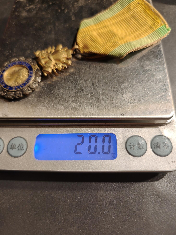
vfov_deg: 73.9
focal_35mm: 23
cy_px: 118
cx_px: 88
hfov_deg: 58.9
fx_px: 156
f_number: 1.6
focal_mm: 6.06
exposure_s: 1/200
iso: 200
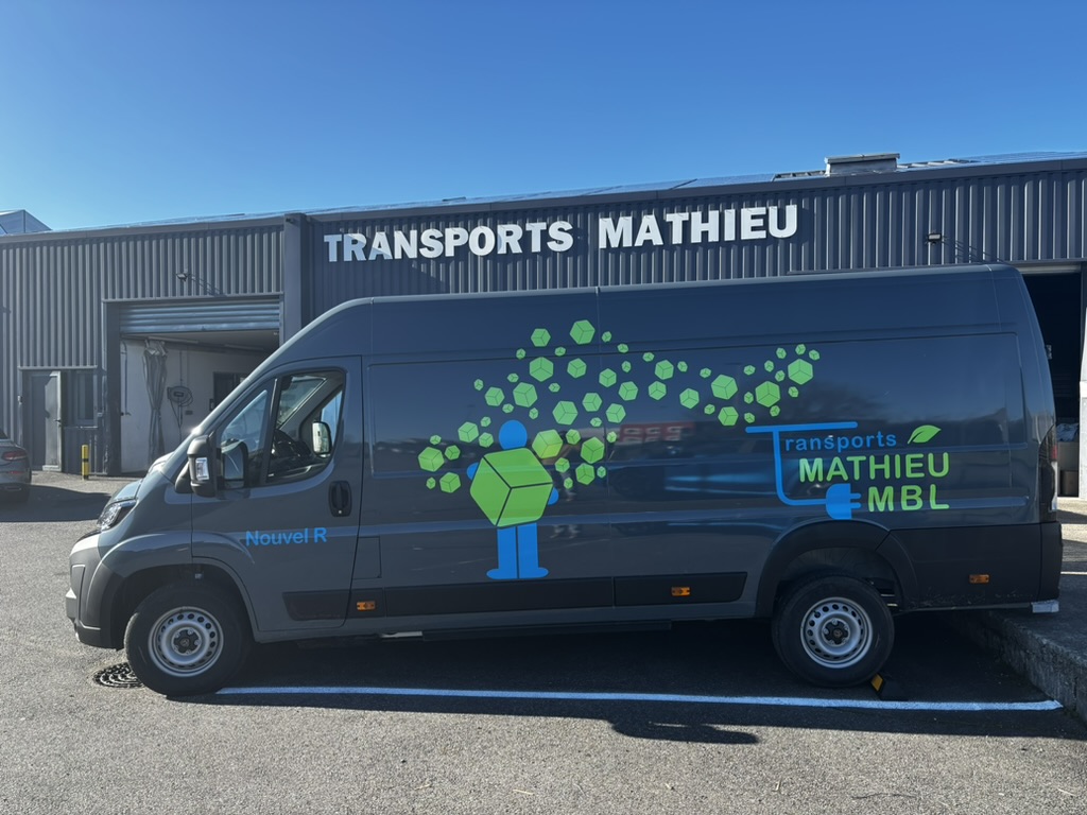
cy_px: 408
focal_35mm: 26
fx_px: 816
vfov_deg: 53.1
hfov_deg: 67.3
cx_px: 544
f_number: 1.6
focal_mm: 5.96
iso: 50
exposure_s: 1/1205
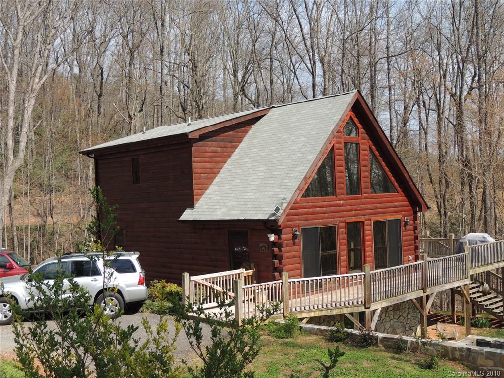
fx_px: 626
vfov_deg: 33.6
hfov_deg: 43.9
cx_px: 252
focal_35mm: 43
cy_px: 189
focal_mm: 7.6
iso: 100
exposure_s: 1/800
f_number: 3.4
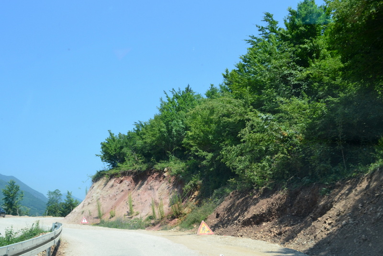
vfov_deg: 43.6
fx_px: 319
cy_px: 128
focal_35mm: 30
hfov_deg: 61.9
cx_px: 192
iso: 400
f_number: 10
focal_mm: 20
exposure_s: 1/250
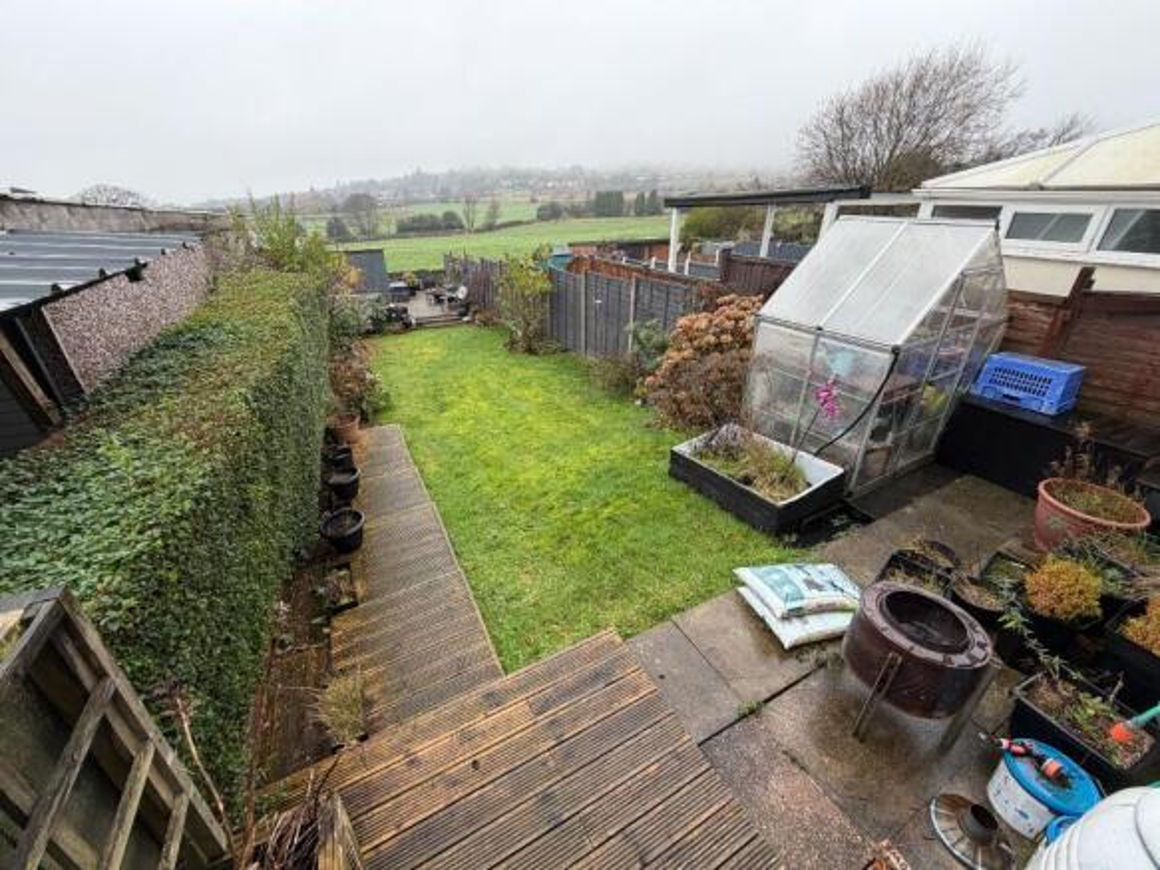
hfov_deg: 102.1
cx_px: 580
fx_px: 469
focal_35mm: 14
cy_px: 435
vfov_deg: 85.7
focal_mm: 2.22
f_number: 2.2
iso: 64
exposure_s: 1/121
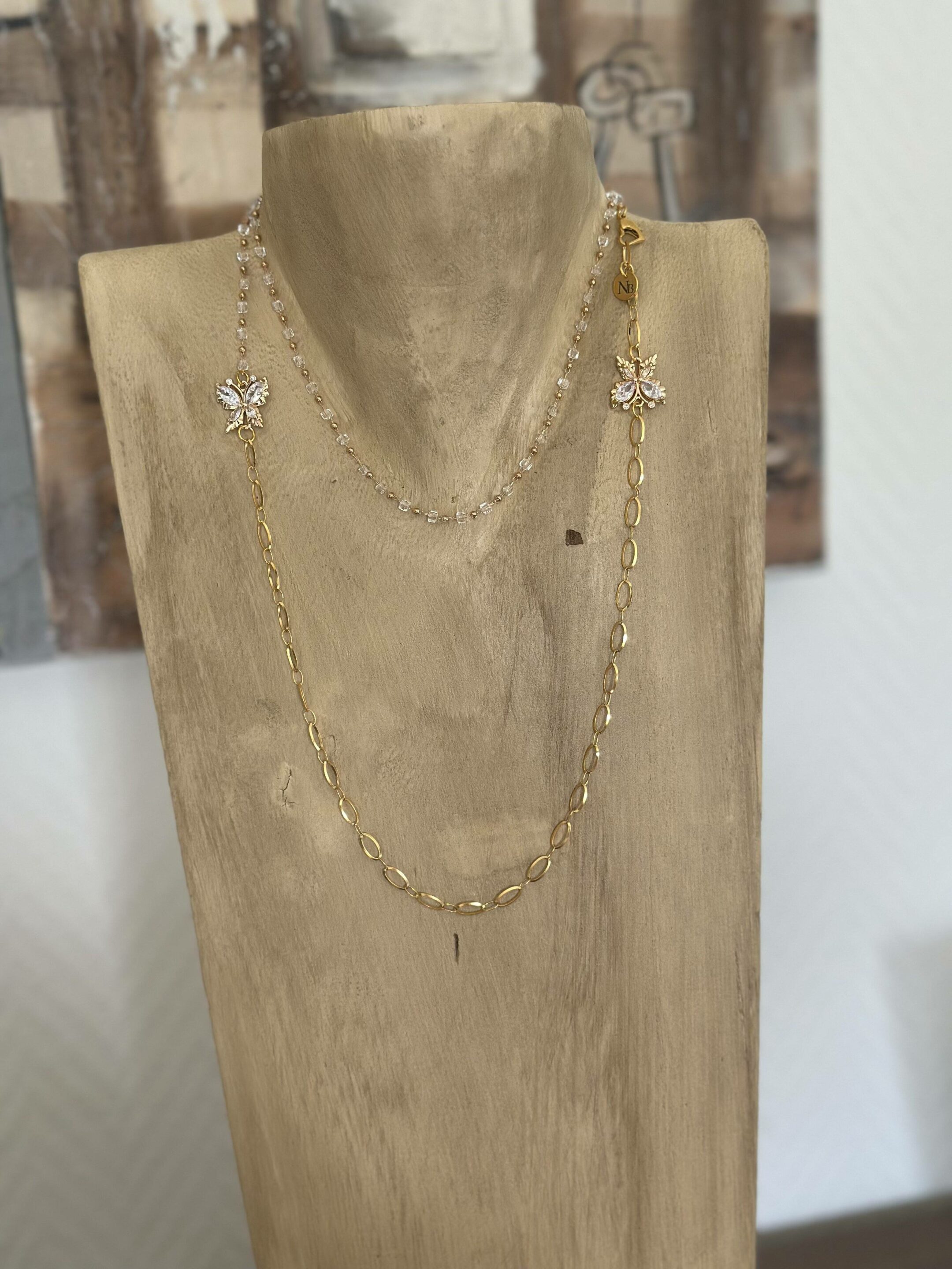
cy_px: 634
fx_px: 1760
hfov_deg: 30.3
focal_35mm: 48
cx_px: 476
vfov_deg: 39.7
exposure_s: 1/121
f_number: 1.78
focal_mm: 6.86
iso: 100
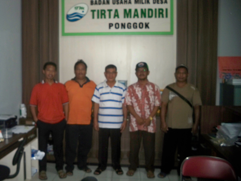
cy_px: 90
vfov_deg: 40.7
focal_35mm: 35
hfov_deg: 52.6
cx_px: 120
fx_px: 244
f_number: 3.1
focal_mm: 6.3
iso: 250
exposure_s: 1/30
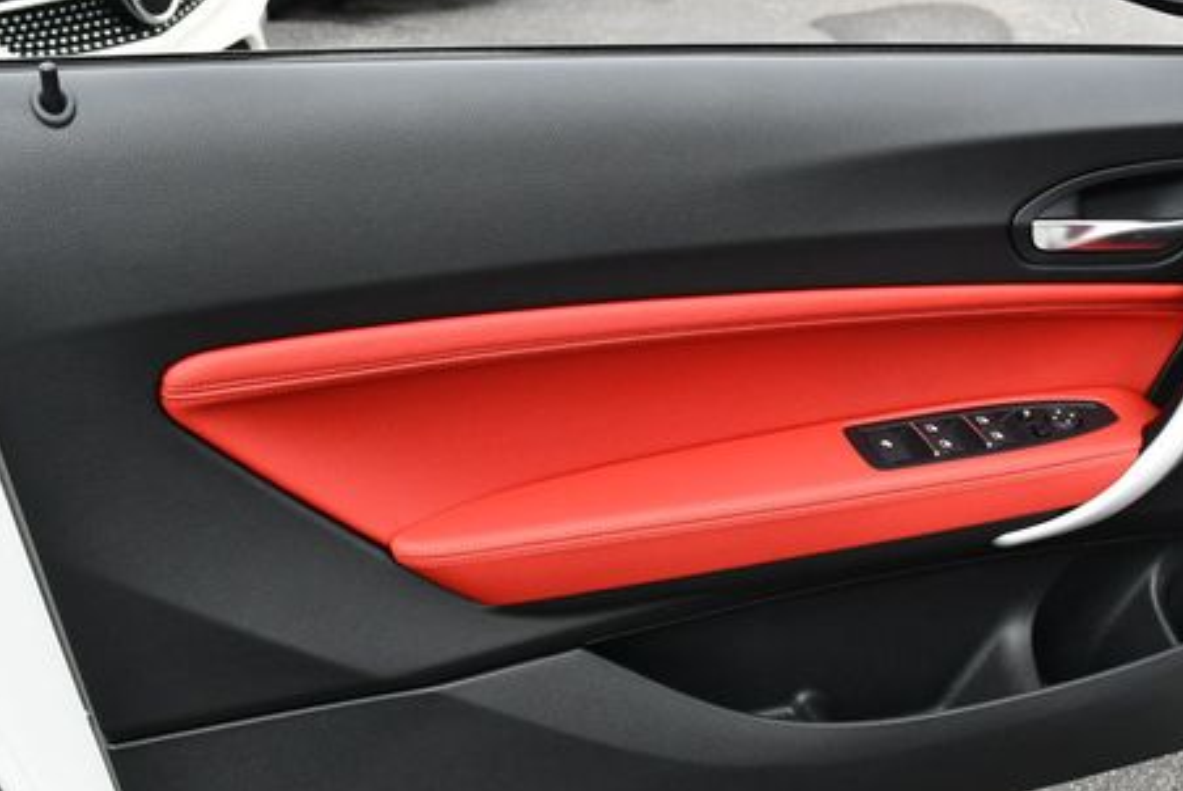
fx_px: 1677
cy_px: 537
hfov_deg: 38.6
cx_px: 733
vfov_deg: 26.4
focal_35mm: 51
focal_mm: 18
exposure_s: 1/250
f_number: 5.6
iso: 200
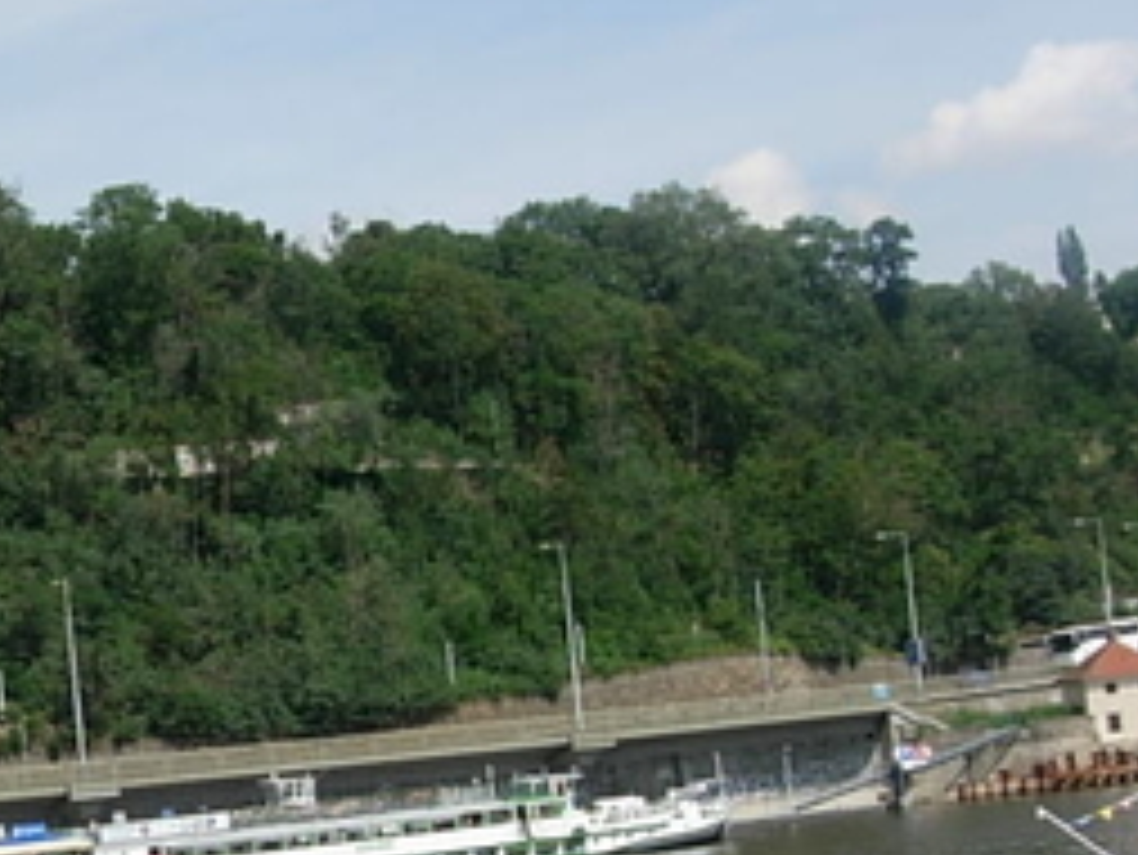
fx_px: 2960
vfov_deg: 16.2
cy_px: 752
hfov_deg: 21.1
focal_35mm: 90
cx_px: 36
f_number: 4.8
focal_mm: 7.8
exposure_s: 1/664
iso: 64
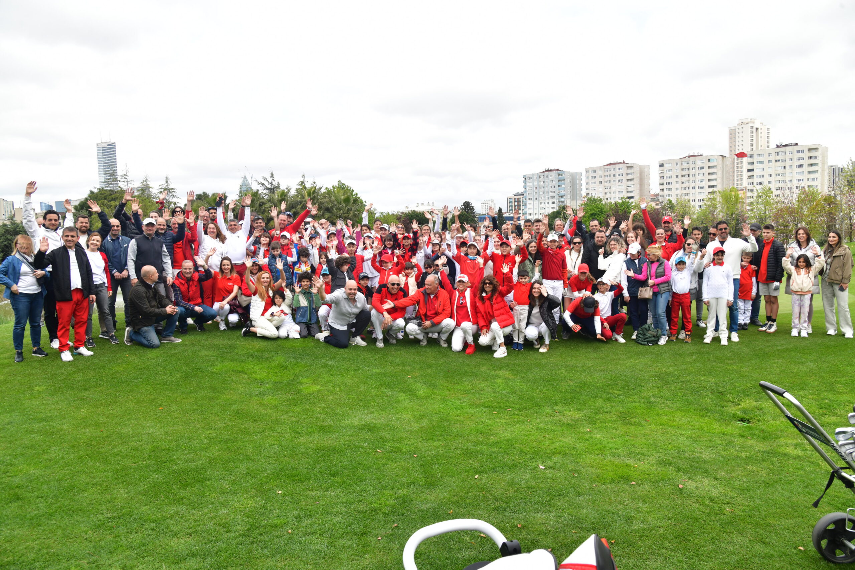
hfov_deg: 73.7
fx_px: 570
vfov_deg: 53.1
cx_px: 428
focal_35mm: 24
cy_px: 285
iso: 400
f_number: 8
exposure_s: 1/250
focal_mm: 24
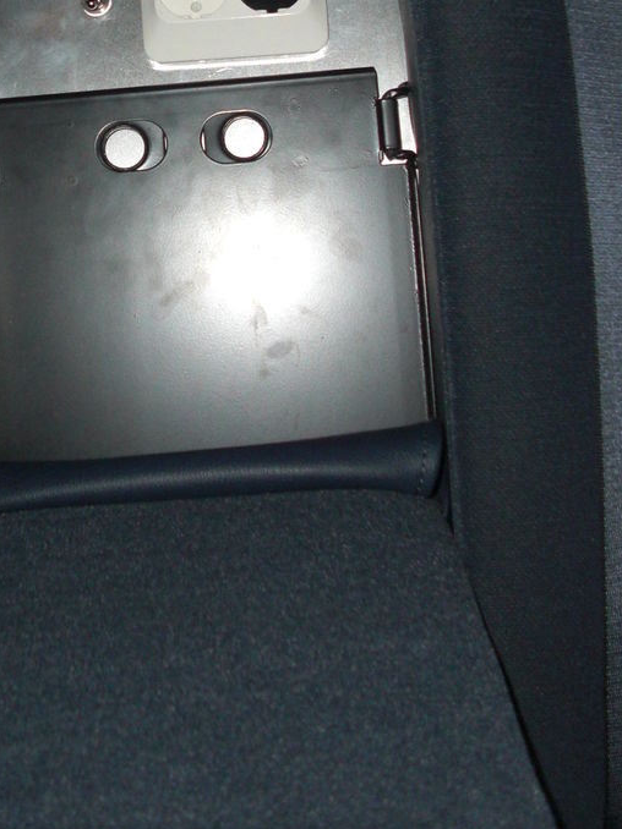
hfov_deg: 21.0
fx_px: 1630
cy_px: 78
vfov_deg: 27.5
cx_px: 36
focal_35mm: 68
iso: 200
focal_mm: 6.3
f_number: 2.8
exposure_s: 1/60
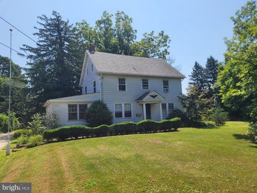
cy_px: 96
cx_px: 128
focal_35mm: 26
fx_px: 193
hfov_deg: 67.3
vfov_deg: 53.1
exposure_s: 1/2339
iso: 40
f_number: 1.8
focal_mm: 5.4
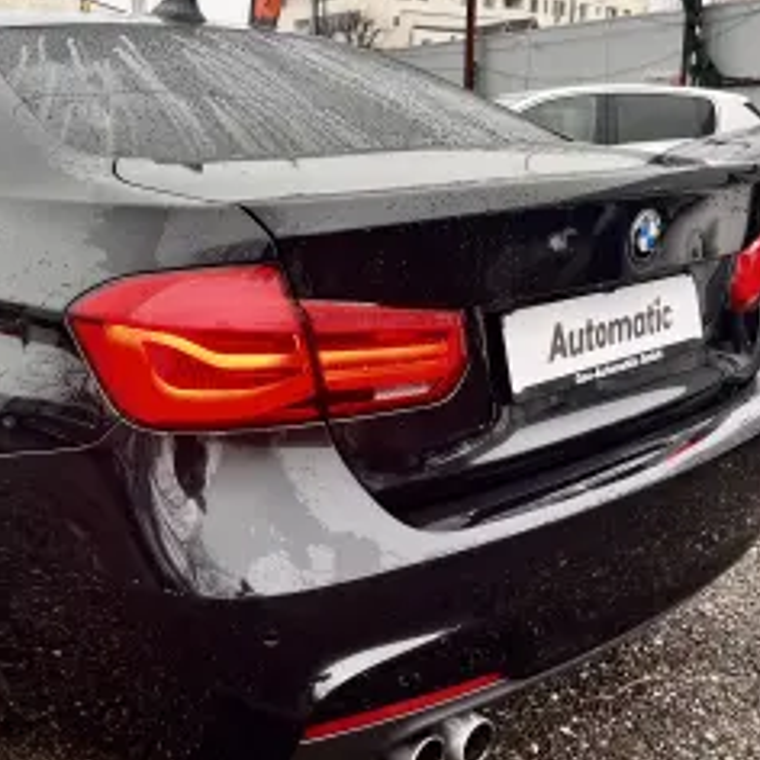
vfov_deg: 47.2
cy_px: 374
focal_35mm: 35
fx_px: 869
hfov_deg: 46.3
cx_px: 242
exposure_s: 1/122
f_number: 1.6
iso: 40
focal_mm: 5.1
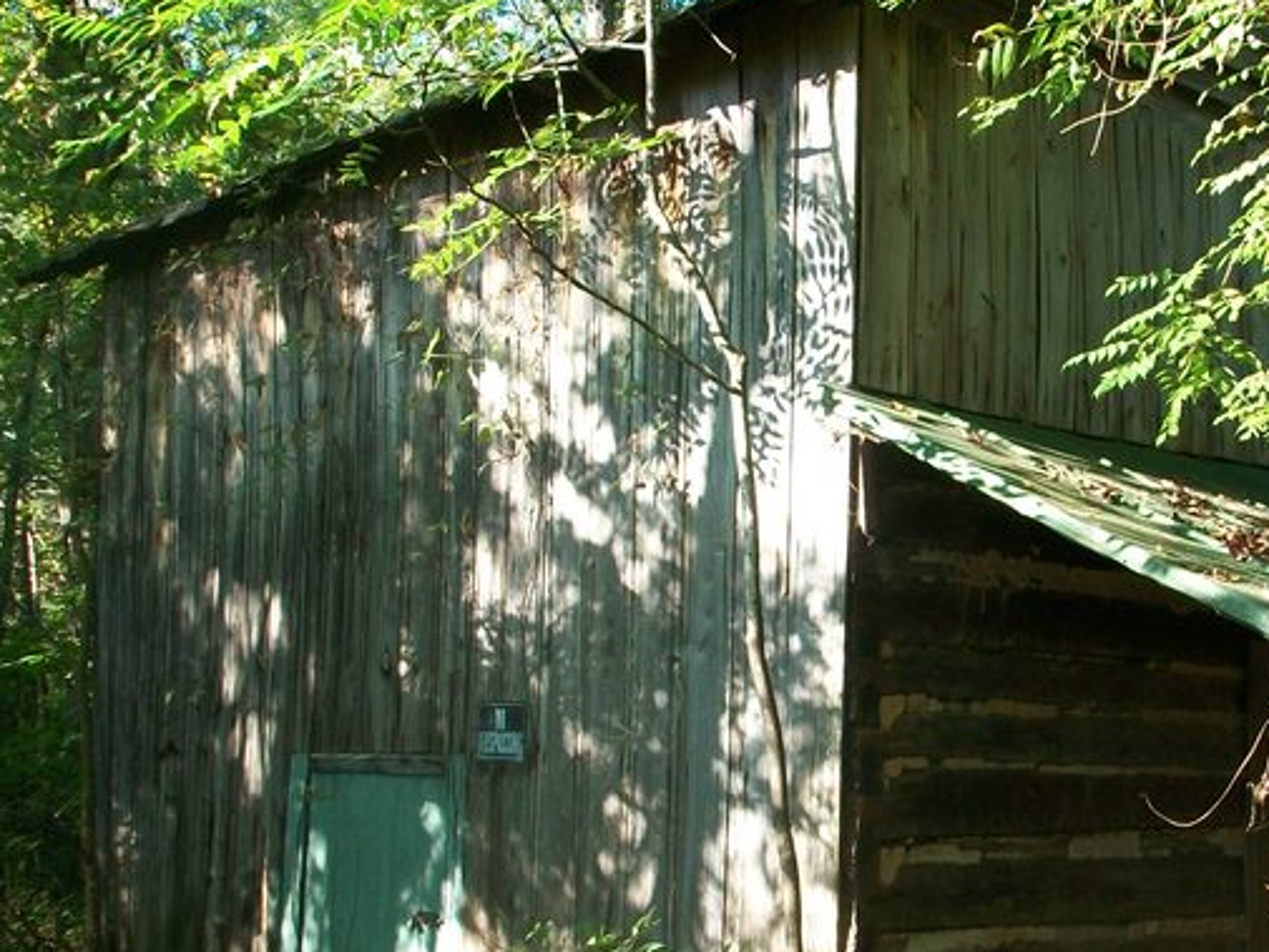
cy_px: 538
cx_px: 828
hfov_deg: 36.5
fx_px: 1907
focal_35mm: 52
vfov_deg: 28.0
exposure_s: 1/125
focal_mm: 5.7
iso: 80
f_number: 2.8
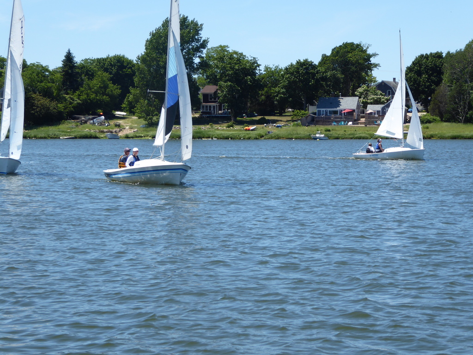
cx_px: 236
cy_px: 178
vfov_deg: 12.7
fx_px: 1599
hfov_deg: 16.8
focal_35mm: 117
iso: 80
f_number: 5.1
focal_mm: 19
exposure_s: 1/320
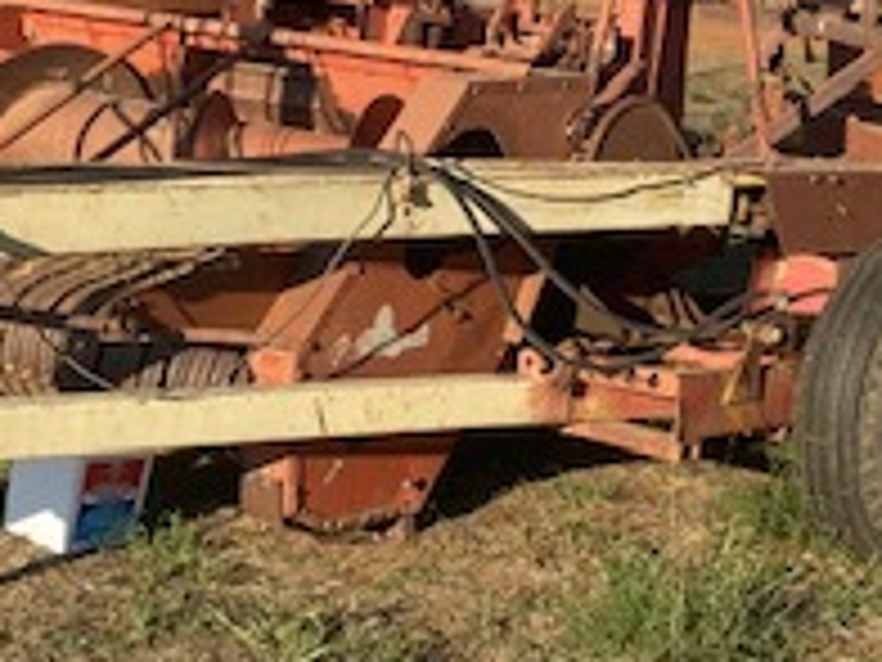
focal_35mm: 85
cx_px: 567
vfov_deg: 17.2
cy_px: 86
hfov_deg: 22.9
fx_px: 2166
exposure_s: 1/1783
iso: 32
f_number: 1.8
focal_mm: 4.25
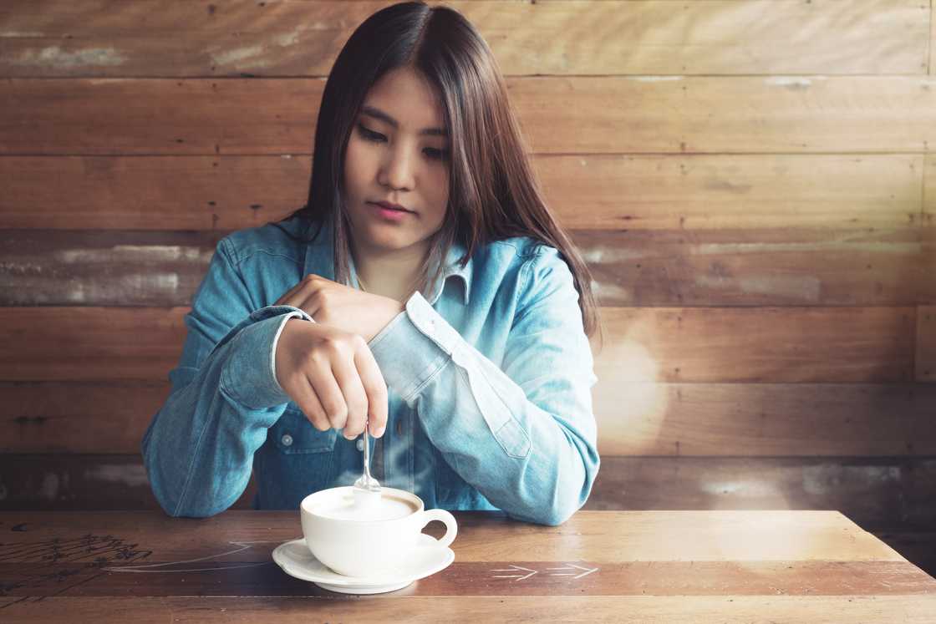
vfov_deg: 31.2
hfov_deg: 45.4
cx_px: 468
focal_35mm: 43
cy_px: 312
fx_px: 1118
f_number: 5
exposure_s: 1/30
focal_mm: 28.9
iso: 400
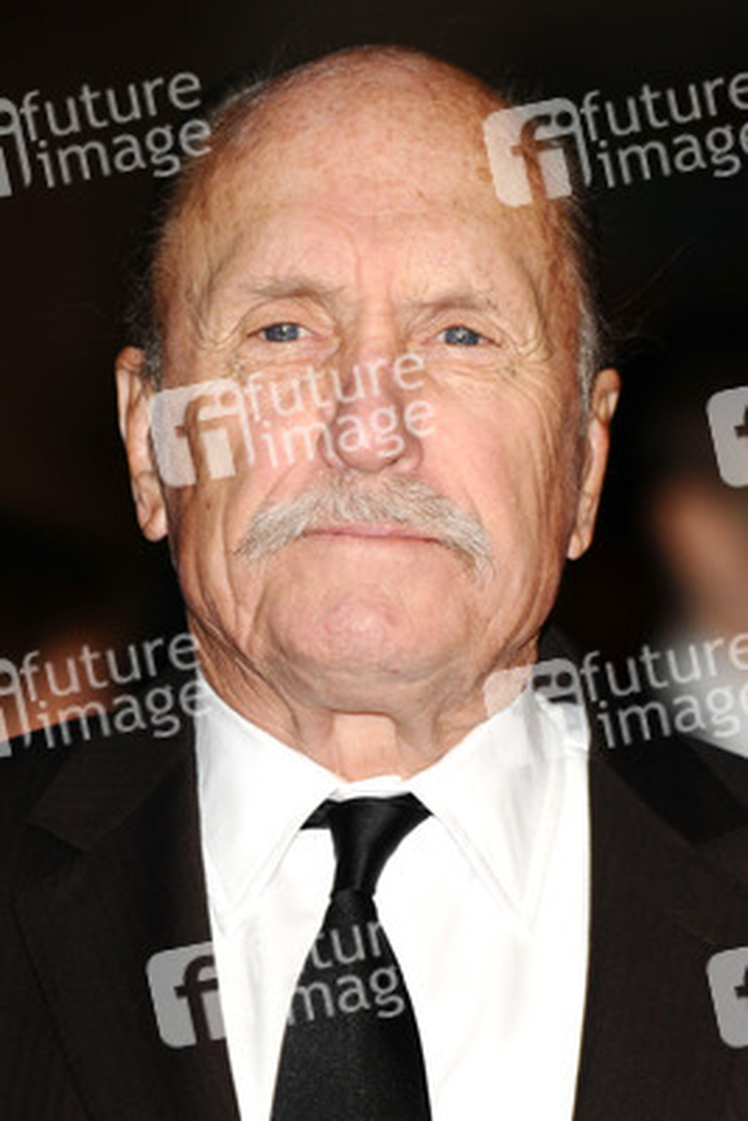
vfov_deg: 6.9
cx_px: 374
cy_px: 560
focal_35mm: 300
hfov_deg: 4.6
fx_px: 9341
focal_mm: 200
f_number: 4.5
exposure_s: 1/200
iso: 320
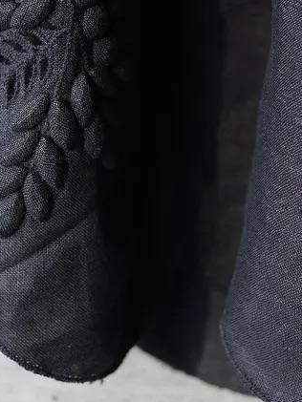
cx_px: 104
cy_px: 113
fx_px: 1035
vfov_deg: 21.9
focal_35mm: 89
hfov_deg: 16.6
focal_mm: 35
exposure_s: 1/25
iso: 800
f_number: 4.5
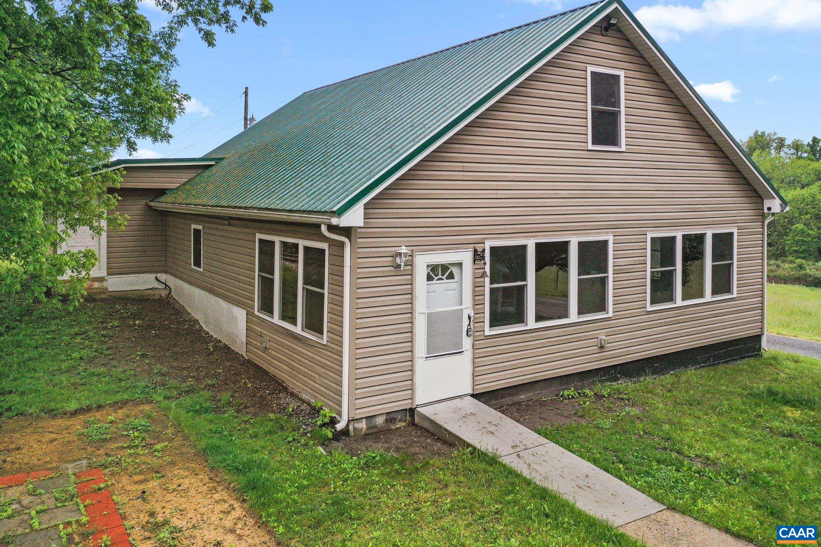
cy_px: 274
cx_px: 410
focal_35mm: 28
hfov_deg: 65.5
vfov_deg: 46.4
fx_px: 638
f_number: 2.8
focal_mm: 10.26
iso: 160
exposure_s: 1/30
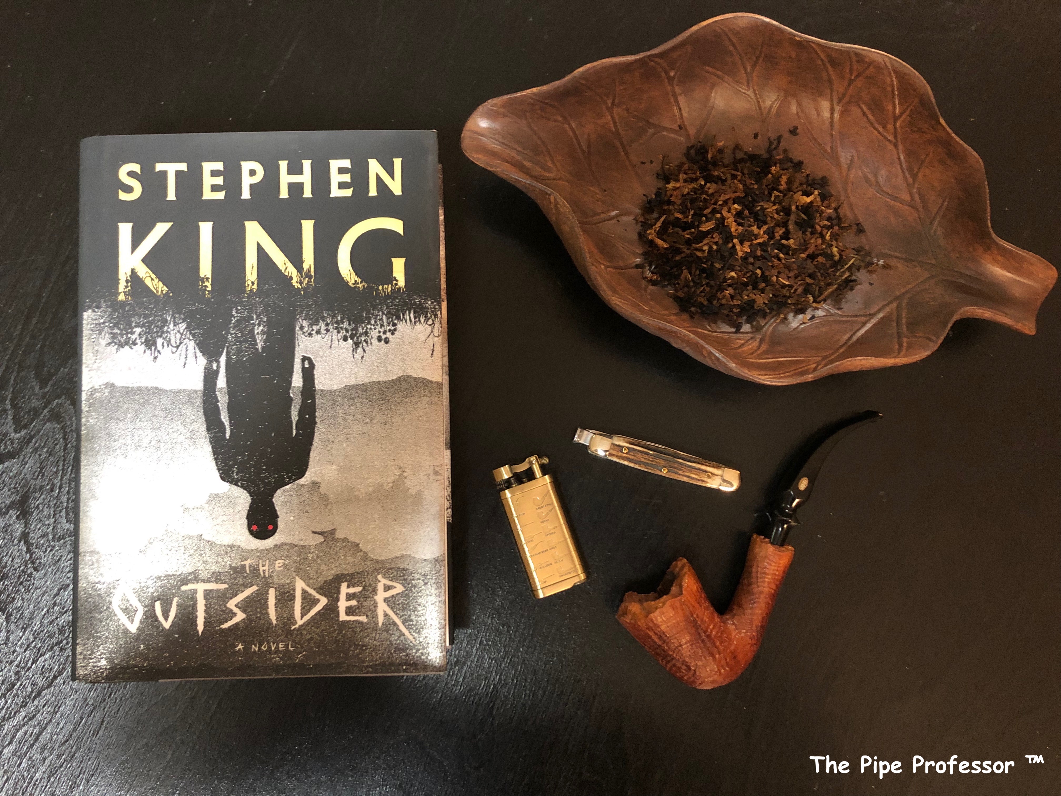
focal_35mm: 28
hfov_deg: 63.4
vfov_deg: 49.7
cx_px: 530
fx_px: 858
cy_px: 398
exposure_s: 1/4
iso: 125
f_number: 1.8
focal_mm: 3.99
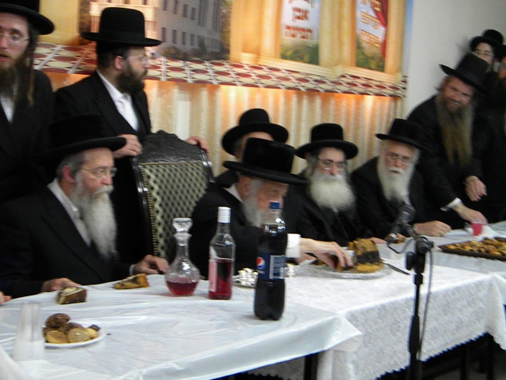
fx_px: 819
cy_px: 190
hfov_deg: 34.3
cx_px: 253
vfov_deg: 26.1
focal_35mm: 56
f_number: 4.1
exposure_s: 1/62.8
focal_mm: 10.1
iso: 888
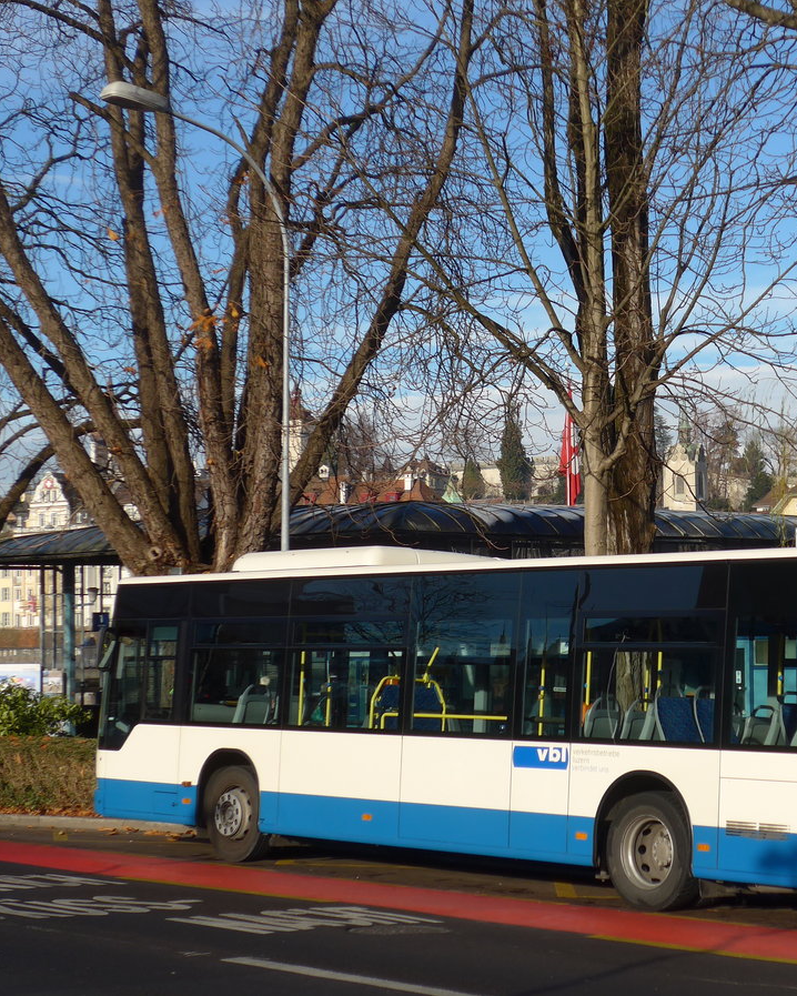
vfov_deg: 24.7
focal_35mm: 77
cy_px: 499
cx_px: 609
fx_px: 2270
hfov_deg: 19.8
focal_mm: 12
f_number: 3.5
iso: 80
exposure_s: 1/1000
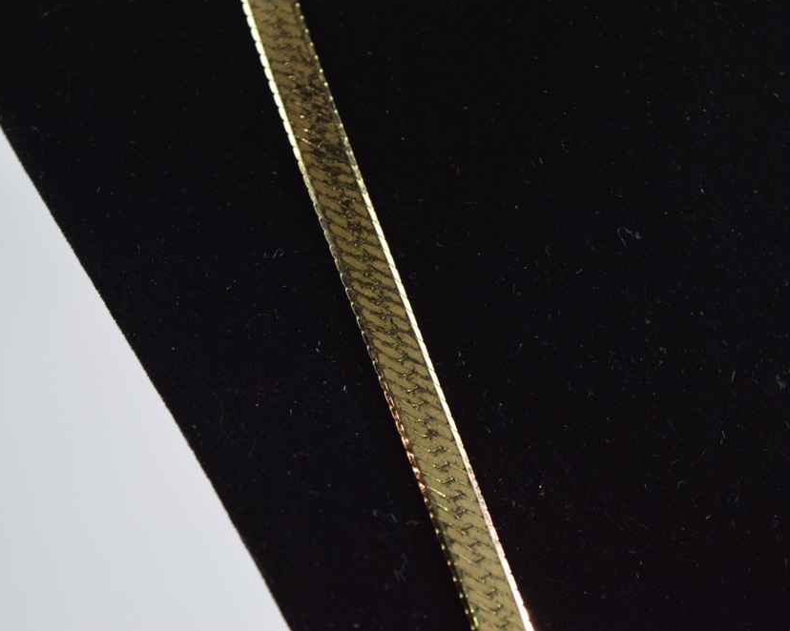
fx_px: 2187
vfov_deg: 16.4
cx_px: 405
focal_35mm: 94
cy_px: 314
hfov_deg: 20.5
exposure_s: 1/100
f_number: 5.6
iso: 400
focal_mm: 55
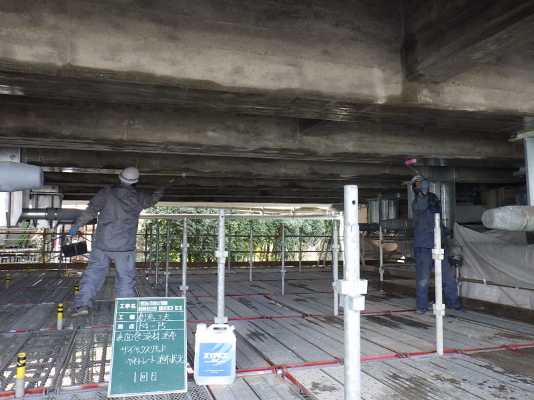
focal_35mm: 28
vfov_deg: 49.7
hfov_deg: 63.4
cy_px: 200
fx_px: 432
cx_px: 267
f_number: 3.5
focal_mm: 5
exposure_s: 1/60
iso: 200
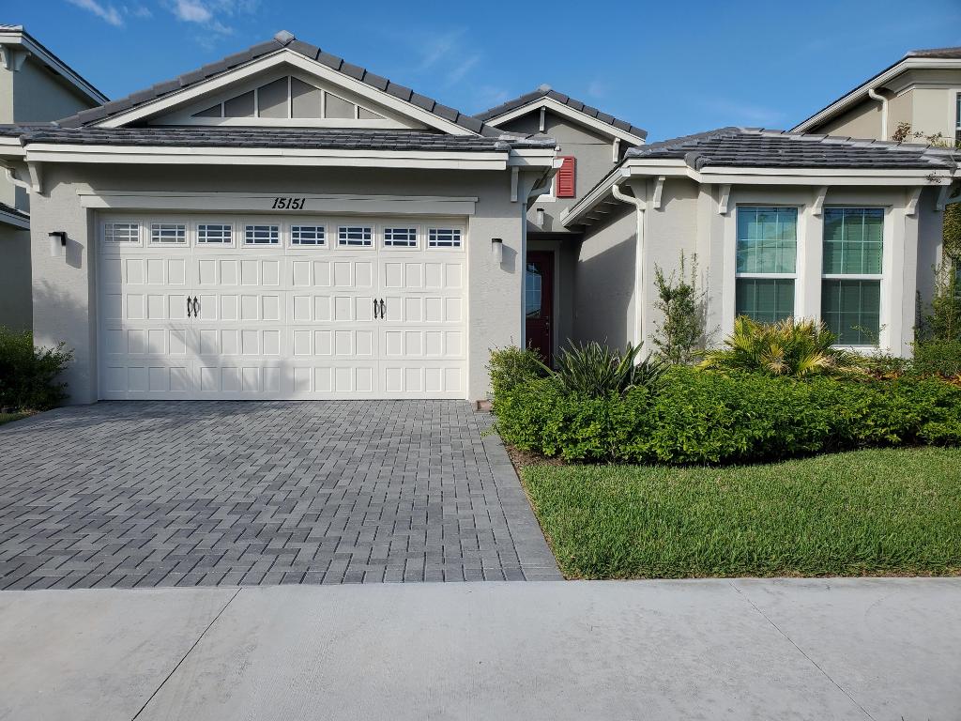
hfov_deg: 67.3
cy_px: 360
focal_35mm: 26
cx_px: 480
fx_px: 722
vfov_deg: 53.1
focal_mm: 4.3
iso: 50
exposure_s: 1/1490
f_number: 2.4
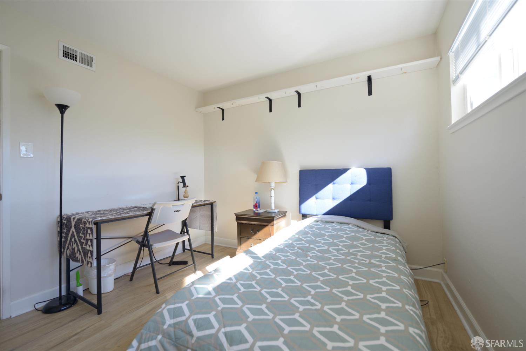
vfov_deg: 77.3
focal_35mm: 15
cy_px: 176
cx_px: 263
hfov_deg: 100.4
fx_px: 219
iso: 160
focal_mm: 15
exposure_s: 1/60
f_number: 3.5
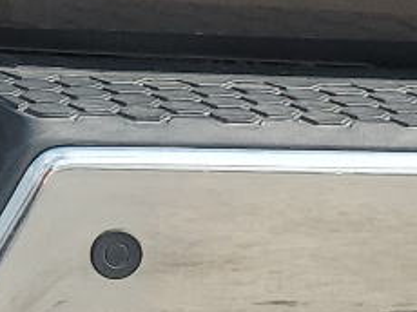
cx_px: -450
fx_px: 2178
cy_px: -363
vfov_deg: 7.8
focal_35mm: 181
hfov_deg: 10.0
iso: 50
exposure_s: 1/2500
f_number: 1.5
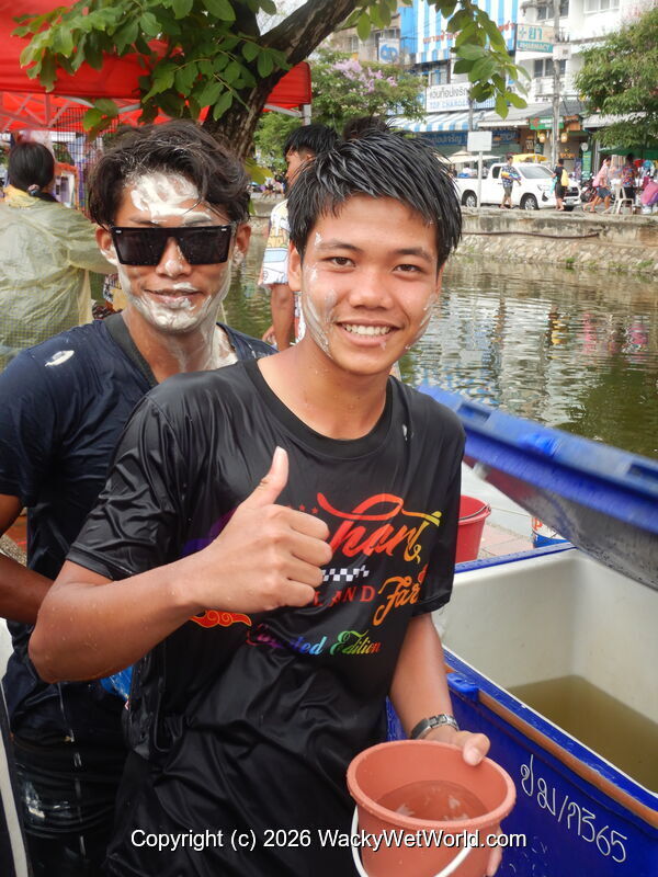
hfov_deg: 32.9
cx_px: 329
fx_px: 1115
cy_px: 438
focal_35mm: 44
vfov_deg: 42.9
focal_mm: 7.8
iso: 125
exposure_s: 1/100
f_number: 4.3
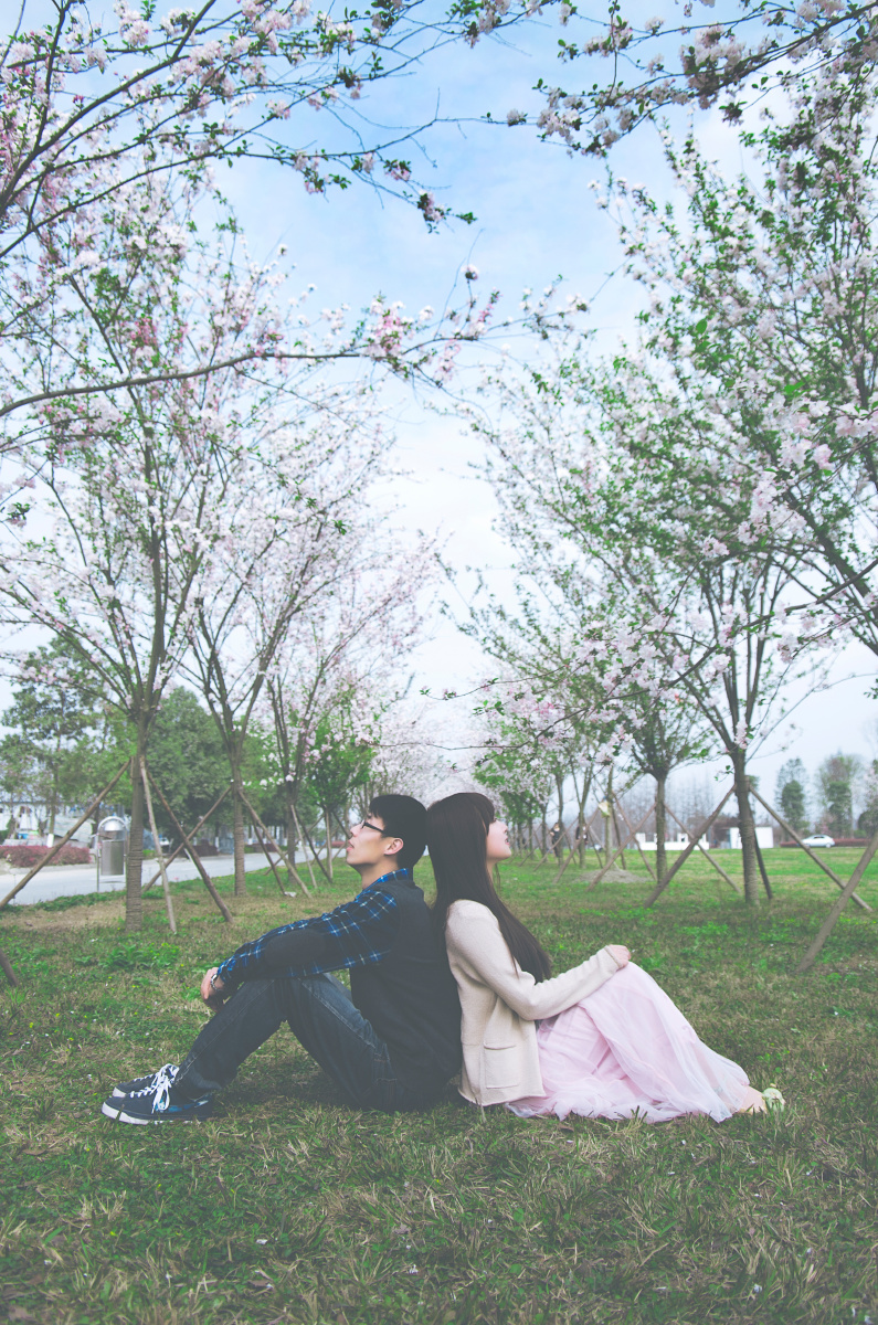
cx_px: 439
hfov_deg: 41.5
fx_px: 1157
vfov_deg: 59.6
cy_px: 662
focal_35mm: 32
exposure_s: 1/500
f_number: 4
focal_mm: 21
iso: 80
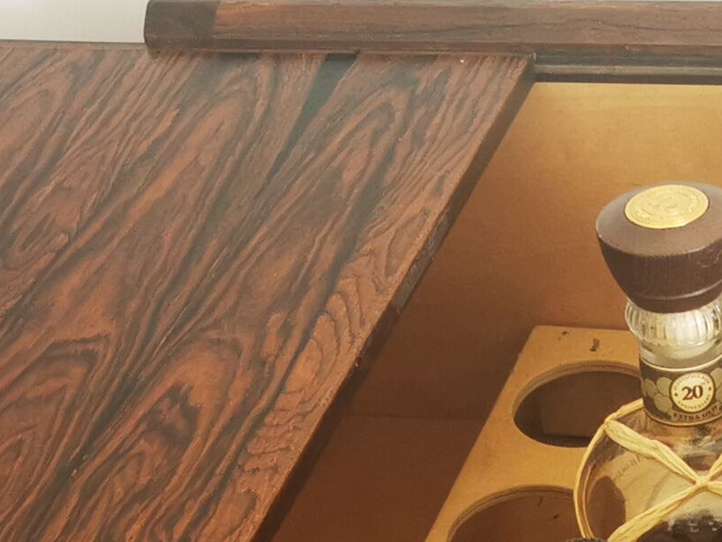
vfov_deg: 11.9
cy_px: 634
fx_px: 2546
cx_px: 697
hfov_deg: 15.9
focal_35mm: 122
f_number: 1.8
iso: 160
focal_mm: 5.58
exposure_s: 1/50
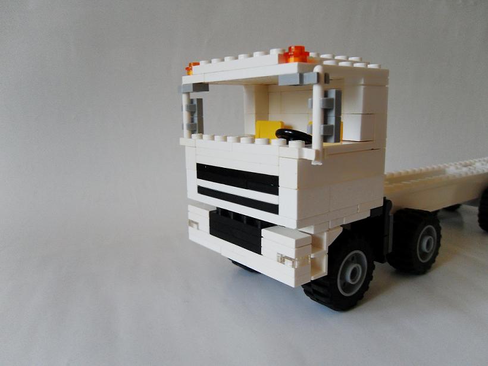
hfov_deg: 63.4
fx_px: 395
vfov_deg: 49.7
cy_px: 183
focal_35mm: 28
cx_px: 244
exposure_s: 1/45
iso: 200
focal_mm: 5
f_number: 3.4
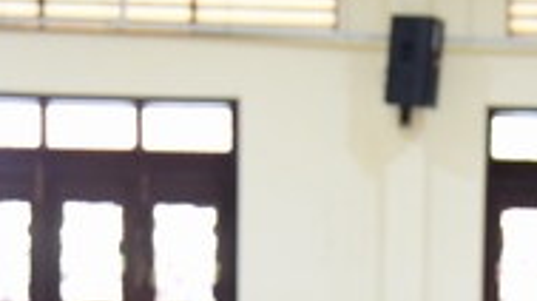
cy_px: 486
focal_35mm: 159
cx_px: 418
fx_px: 2262
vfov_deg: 7.5
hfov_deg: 13.5
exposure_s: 1/25
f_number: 4
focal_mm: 44
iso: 800
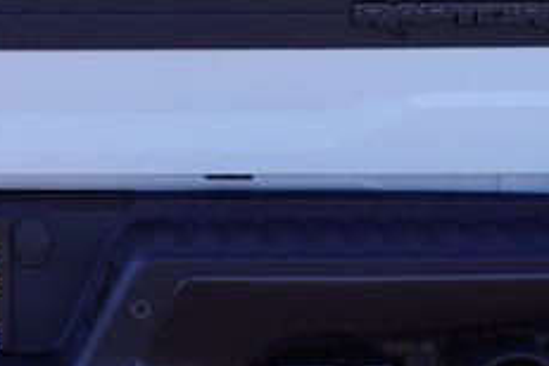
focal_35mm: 166
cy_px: -29
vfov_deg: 8.2
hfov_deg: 12.1
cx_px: -131
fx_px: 2535
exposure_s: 1/100
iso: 100
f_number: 6.3
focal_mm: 25
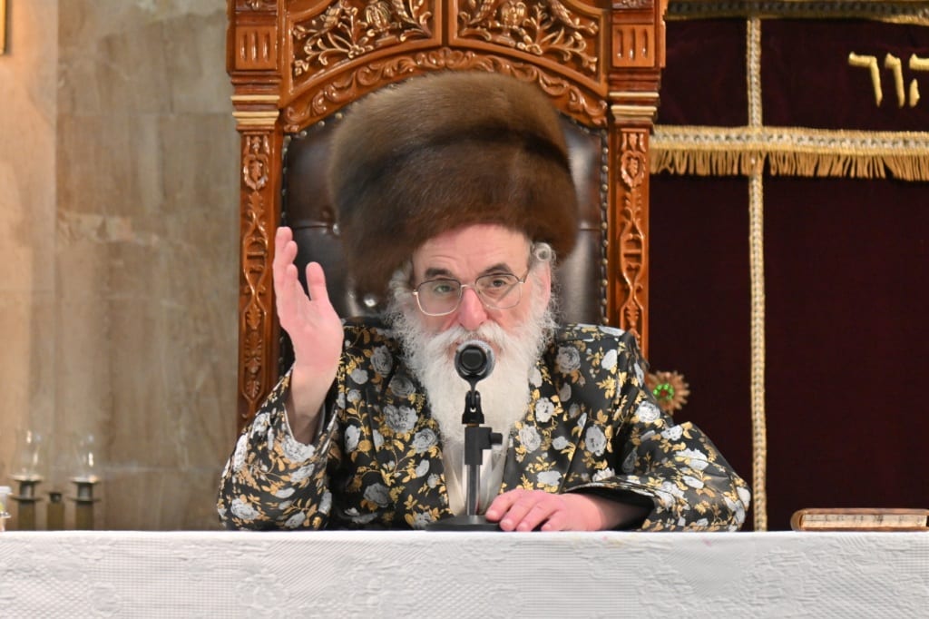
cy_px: 310
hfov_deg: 11.4
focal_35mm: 180
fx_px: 4643
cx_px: 464
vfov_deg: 7.6
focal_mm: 120
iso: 1250
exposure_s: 1/250
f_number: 4
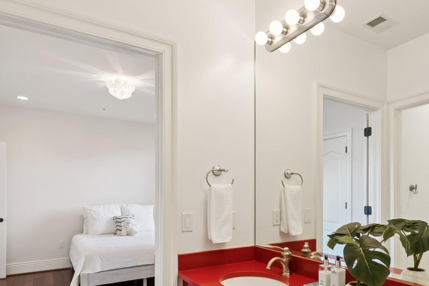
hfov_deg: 68.4
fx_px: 310
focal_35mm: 26
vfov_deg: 48.6
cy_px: 196
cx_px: 266
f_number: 4
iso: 800
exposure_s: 1/125
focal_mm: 16
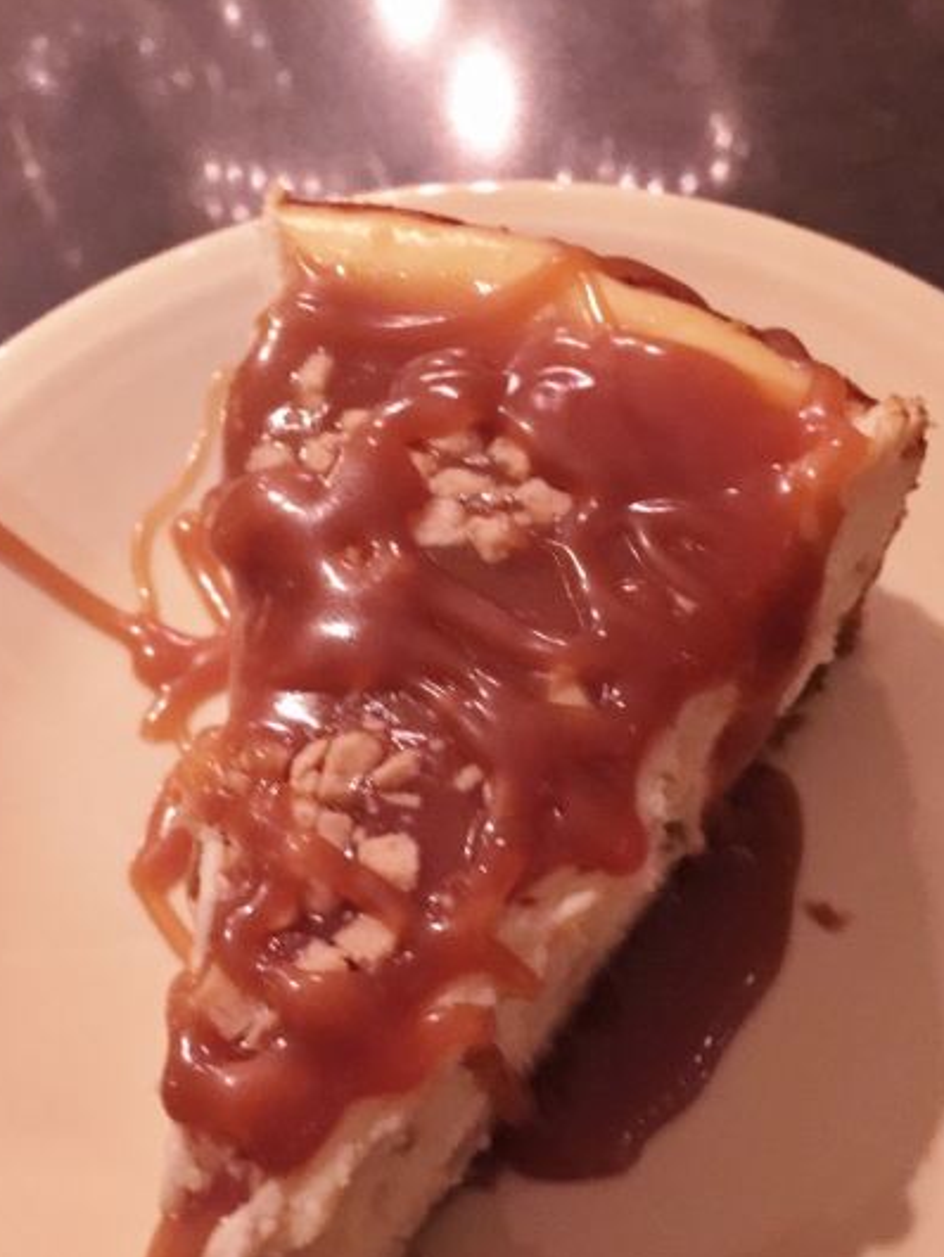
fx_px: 1272
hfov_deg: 40.7
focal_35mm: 35
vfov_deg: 52.3
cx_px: 458
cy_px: 740
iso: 160
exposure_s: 1/4
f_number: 2.2
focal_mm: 4.15
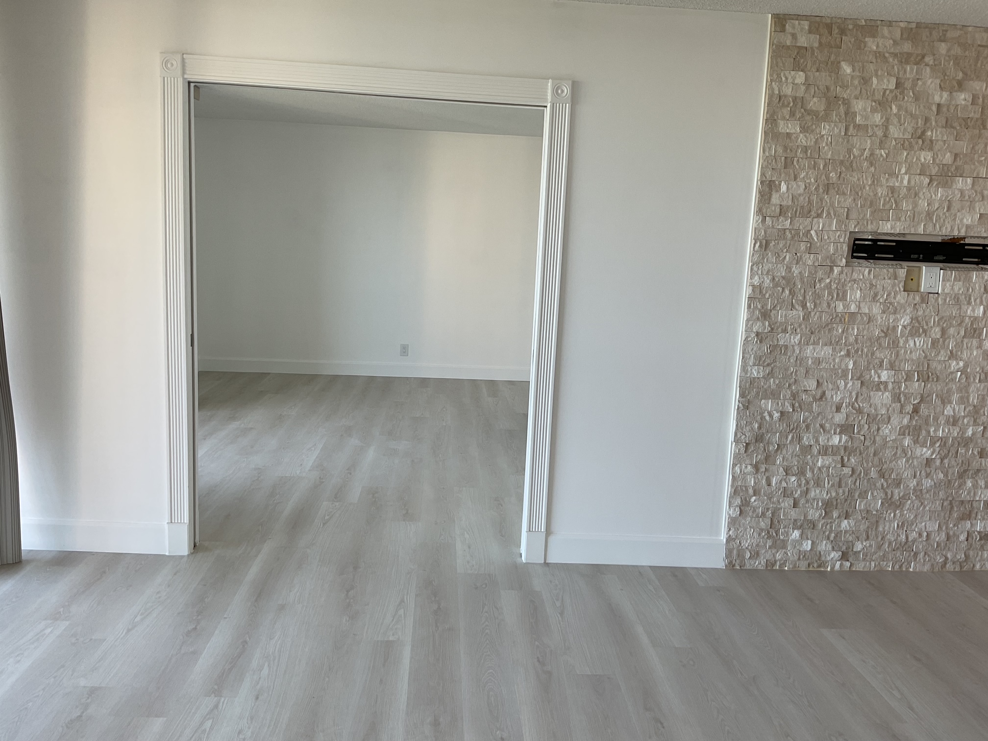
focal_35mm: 29
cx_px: 494
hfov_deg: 61.7
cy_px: 370
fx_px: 828
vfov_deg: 48.2
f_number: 1.8
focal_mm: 3
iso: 25
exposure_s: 1/120
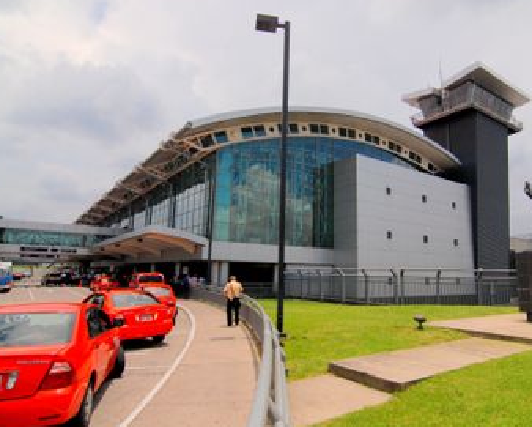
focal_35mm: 22
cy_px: 218
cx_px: 302
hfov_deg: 74.6
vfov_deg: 63.2
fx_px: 347
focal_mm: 12
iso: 320
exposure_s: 1/1000
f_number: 9
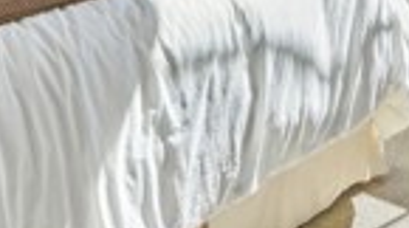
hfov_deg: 27.3
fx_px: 801
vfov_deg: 13.6
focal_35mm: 74
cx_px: 17
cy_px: -239
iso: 100
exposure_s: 1/40
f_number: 7.1
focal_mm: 16
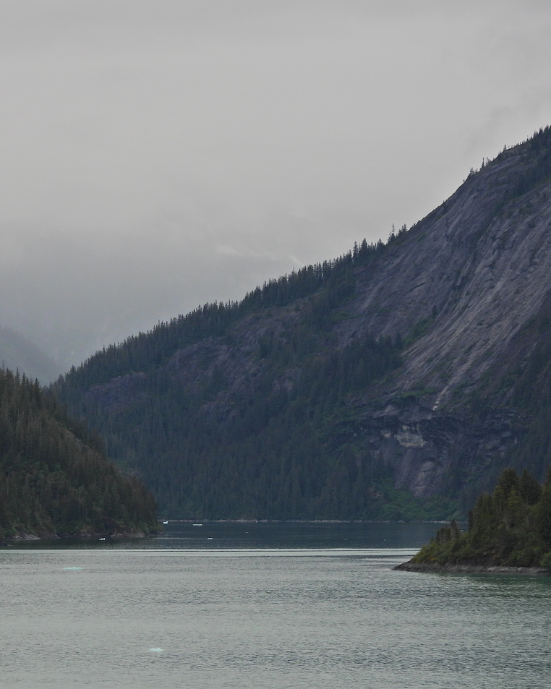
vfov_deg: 10.9
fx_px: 3609
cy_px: 343
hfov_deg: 8.7
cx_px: 129
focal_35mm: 177
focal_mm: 24.1
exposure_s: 1/500
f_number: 4
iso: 100
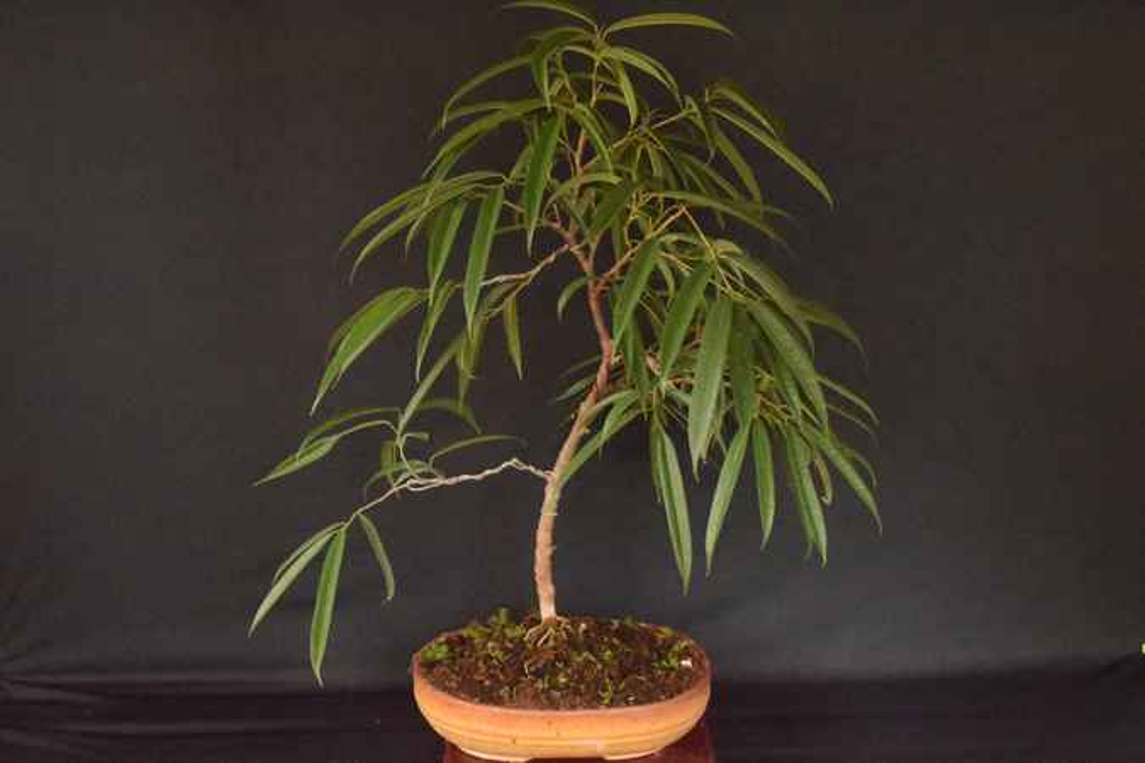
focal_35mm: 46
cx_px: 572
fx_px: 1479
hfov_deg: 42.3
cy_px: 382
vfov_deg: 28.9
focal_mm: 31
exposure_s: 1/640
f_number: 10
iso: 12800
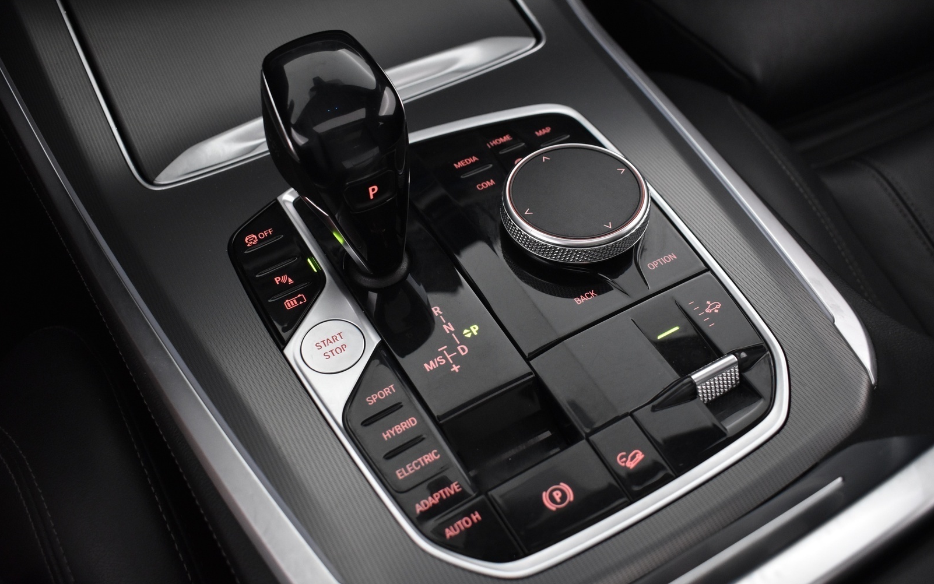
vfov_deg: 37.3
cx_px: 469
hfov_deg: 56.7
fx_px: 866
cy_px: 291
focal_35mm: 34
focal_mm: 22
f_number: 3.8
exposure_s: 1/40
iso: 1800
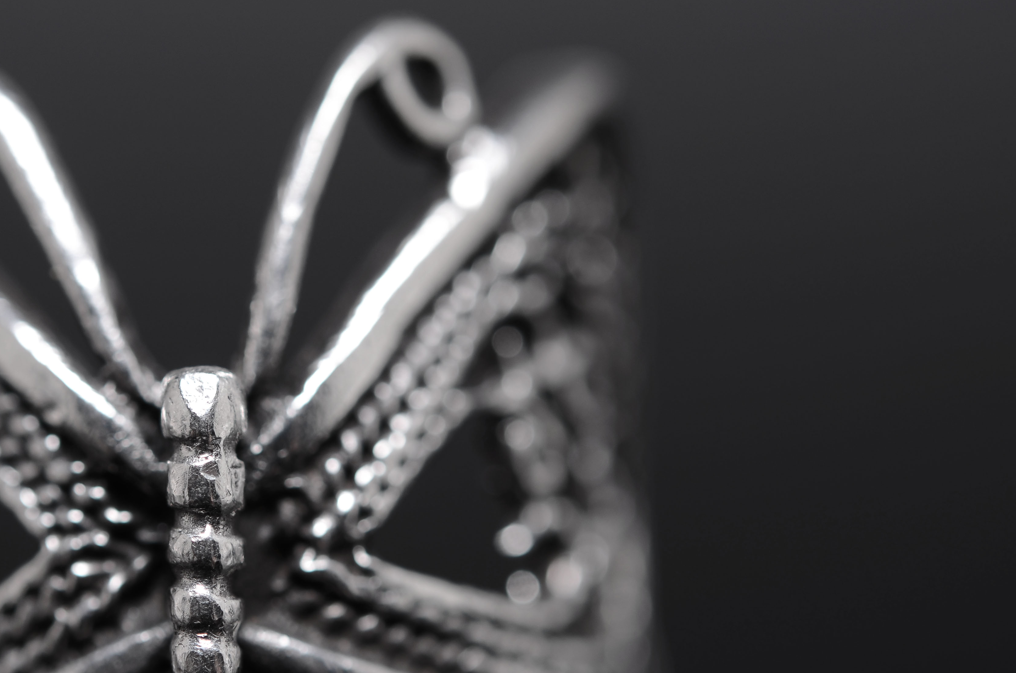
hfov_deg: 15.4
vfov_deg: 10.3
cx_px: 267
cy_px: 408
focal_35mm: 133
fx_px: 3746
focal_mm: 60
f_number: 6.3
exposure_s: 1/80
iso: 100
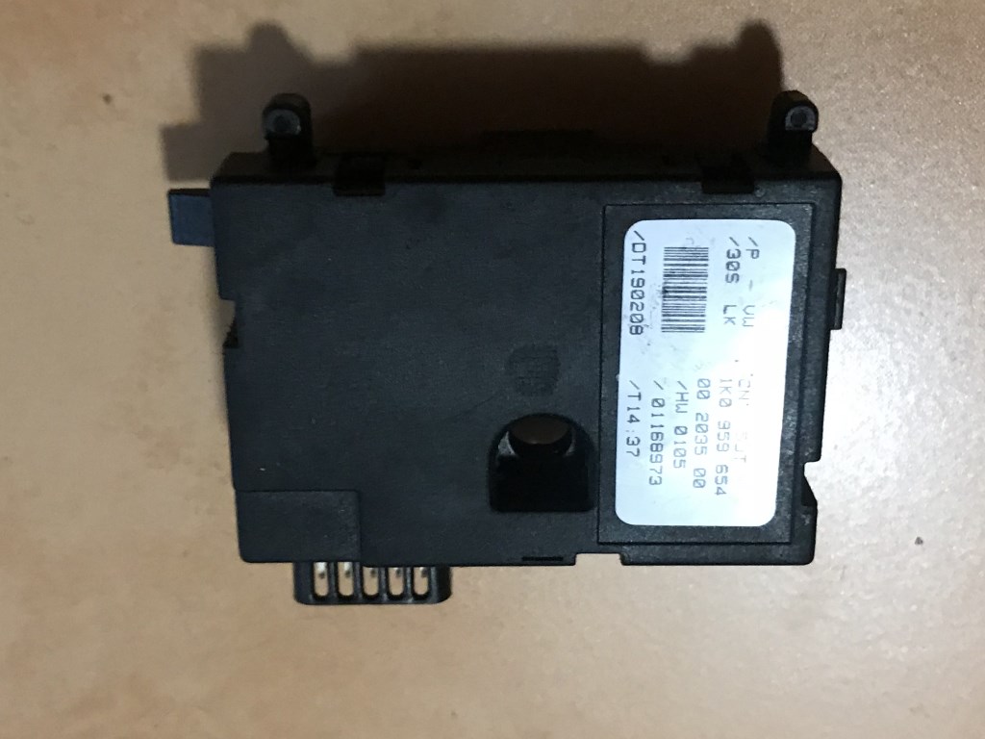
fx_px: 797
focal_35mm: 28
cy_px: 370
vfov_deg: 49.7
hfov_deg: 63.4
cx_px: 492
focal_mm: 3.99
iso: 100
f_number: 1.8
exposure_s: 1/10
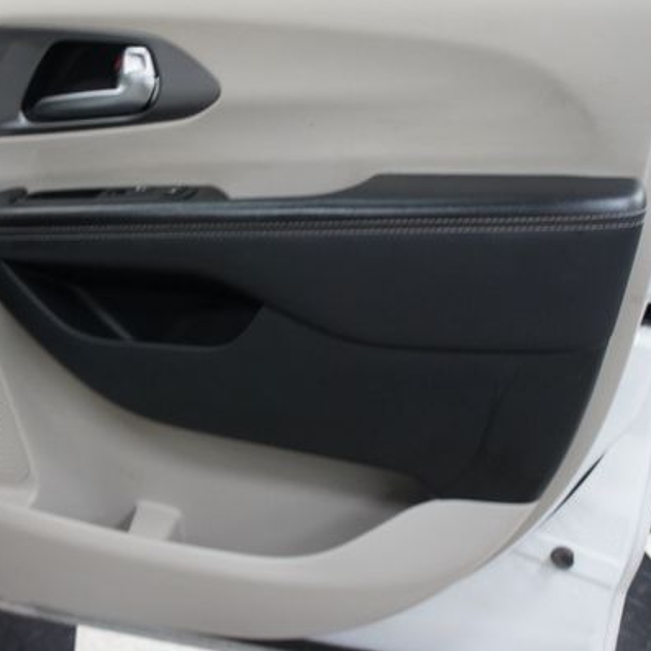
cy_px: 318
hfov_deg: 44.0
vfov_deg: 44.9
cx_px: 198
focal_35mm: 37
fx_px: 787
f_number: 3.5
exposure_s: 1/30
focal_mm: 18
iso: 500
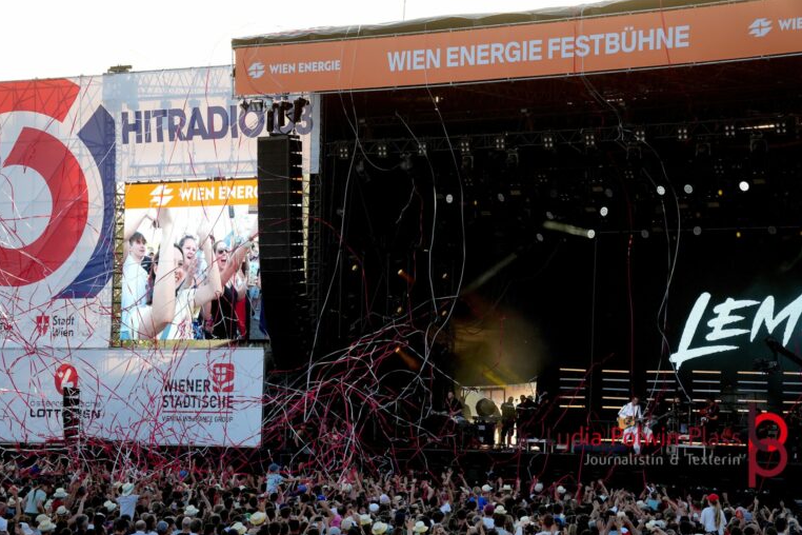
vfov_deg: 11.3
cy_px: 269
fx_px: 2695
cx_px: 399
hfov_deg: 16.9
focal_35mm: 121
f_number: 5
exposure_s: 1/125
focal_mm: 80
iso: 160
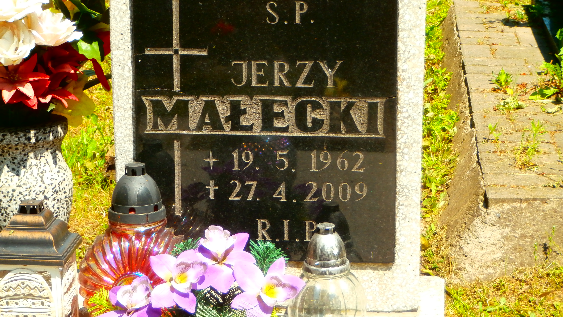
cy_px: 163
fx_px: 1403
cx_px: 281
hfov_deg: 22.7
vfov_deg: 12.9
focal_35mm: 94
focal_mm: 15.16
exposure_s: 1/250
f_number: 5
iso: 100
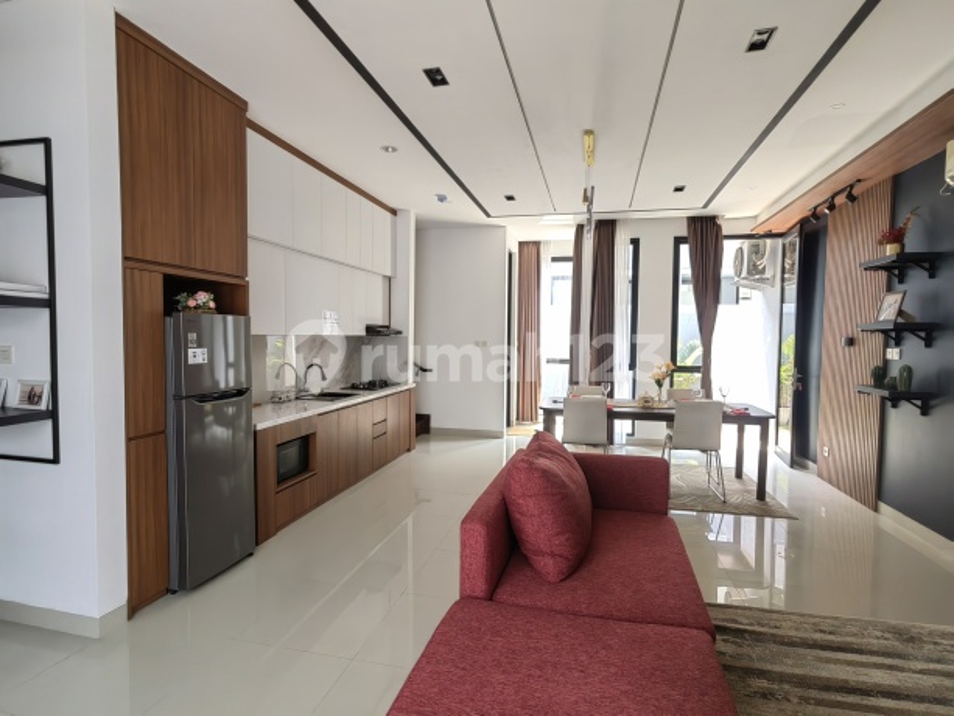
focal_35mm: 18
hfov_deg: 87.7
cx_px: 477
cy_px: 358
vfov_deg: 71.6
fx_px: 496
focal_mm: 1.68
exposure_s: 1/50
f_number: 2.2
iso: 50
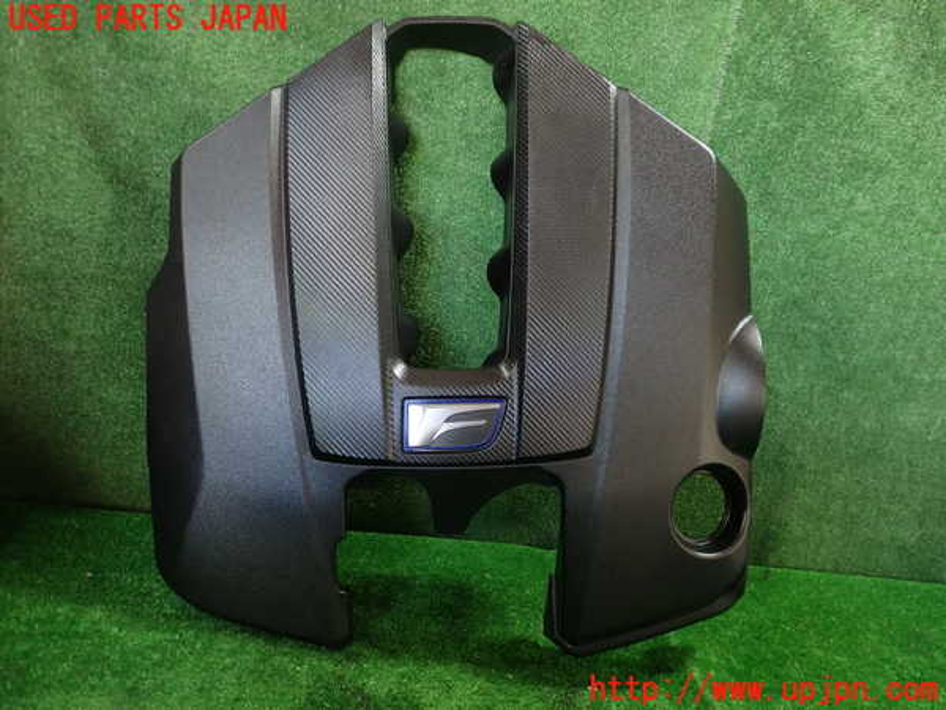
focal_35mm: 30
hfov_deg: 60.0
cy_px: 355
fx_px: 820
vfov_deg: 46.8
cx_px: 473
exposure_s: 1/40
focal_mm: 5.4
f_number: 2.3
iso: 200
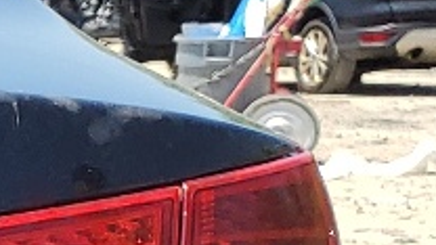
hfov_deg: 8.1
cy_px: 593
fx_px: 2520
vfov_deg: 5.4
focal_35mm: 218
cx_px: -962
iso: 50
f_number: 1.5
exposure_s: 1/1667
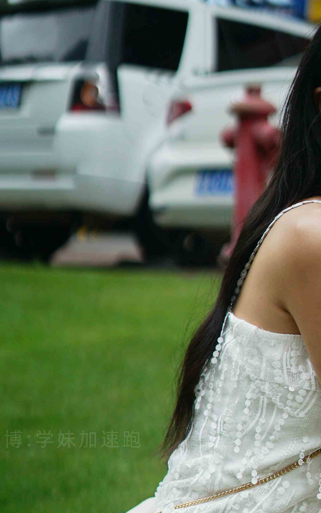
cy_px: 448
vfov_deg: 20.6
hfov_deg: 13.1
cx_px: 280
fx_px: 1386
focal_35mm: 99
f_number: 1.8
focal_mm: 50
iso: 250
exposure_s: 1/8000
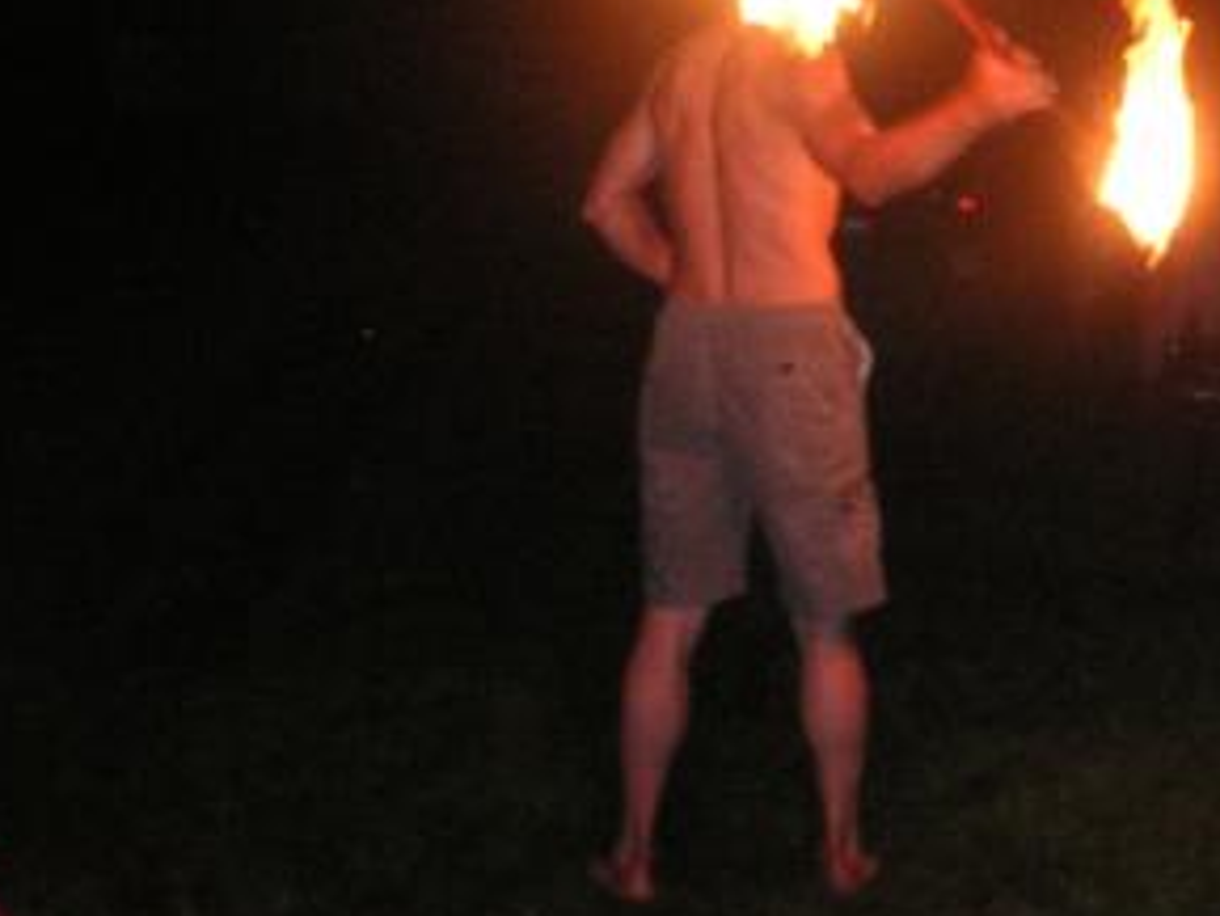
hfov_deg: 23.4
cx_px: 1026
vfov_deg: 17.6
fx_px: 2891
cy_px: 25
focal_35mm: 82
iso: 160
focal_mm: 6.1
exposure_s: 1/45
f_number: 2.8
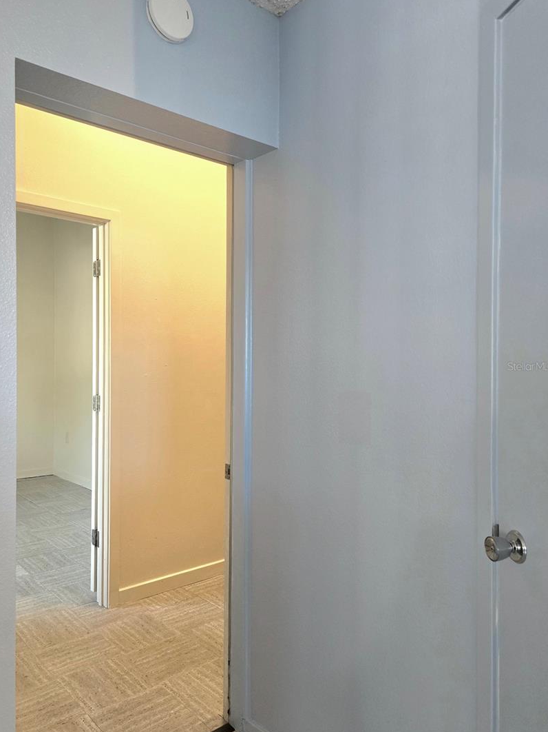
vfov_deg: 67.3
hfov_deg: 53.0
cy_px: 366
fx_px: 549
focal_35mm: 26
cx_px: 246
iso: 640
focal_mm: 6.3
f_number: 1.7
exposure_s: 1/120
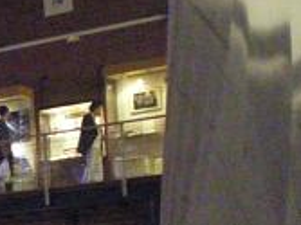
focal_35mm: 120
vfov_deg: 12.0
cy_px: 277
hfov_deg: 15.3
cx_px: -137
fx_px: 1043
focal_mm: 6.3
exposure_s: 1/30
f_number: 3.1
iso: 2500
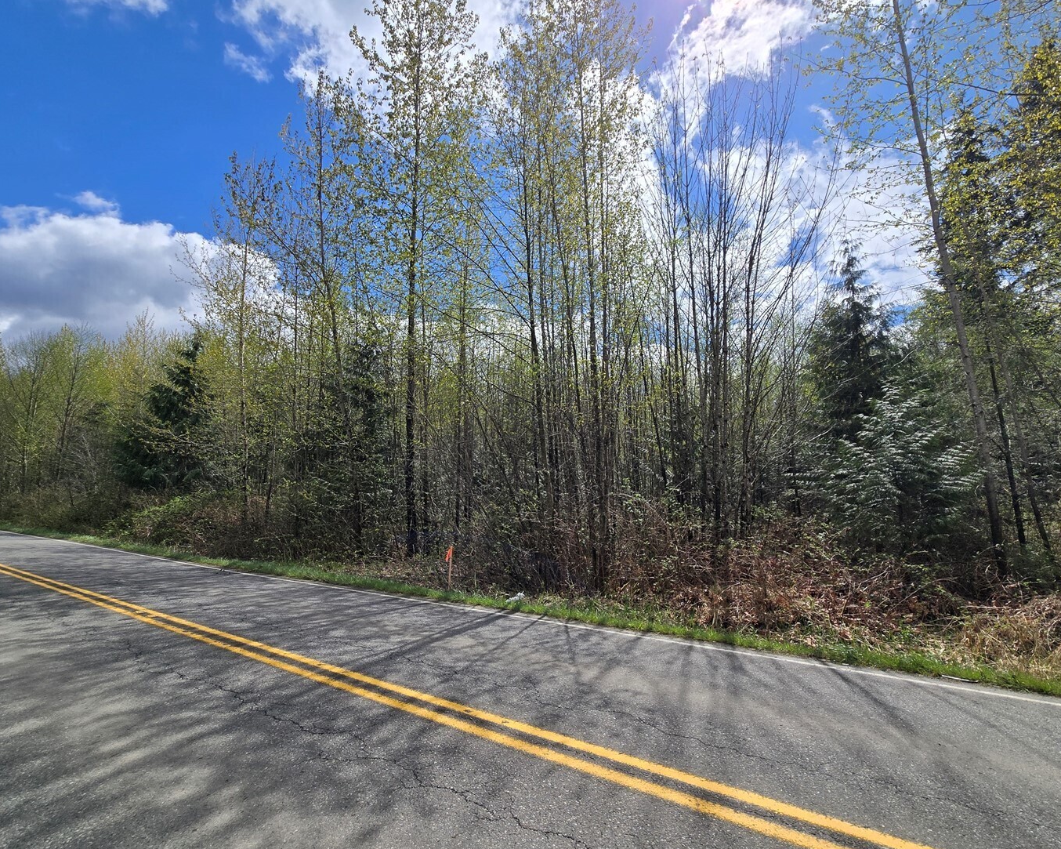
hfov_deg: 96.8
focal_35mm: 15
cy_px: 431
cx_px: 551
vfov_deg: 84.0
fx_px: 471
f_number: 2.2
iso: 50
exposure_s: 1/4517
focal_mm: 2.2
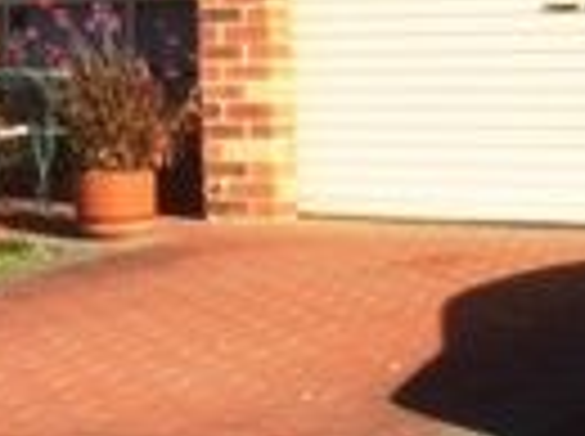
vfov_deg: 9.6
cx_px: -351
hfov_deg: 12.2
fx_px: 2581
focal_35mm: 153
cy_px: -63
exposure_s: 1/1131
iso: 25
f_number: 2.4
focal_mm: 3.3
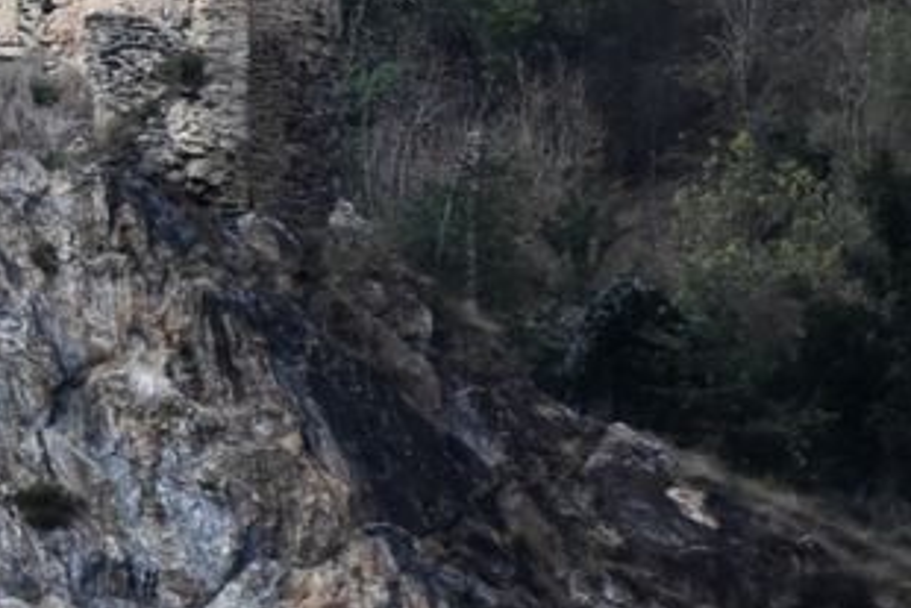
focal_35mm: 838
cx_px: -505
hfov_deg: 2.5
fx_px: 21207
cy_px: -373
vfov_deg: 1.6
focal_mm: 165
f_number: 5.3
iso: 800
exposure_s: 1/800
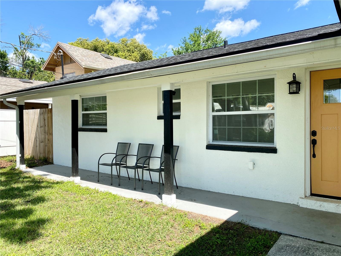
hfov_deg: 67.3
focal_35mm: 26
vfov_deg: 53.1
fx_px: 256
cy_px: 128
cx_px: 170
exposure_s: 1/1464
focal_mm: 4.25
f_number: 1.8
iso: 32
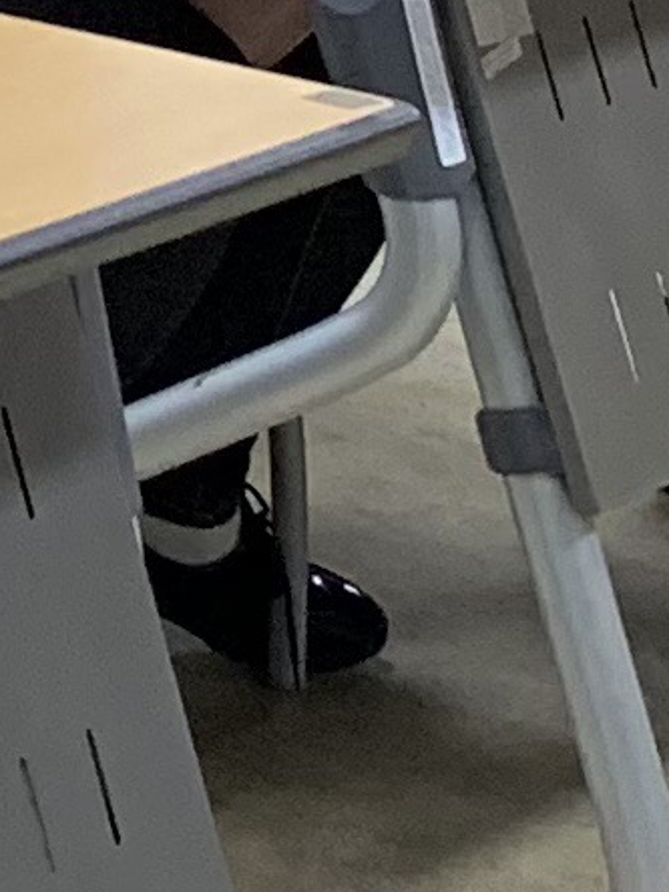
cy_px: -1424
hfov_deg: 5.1
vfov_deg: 7.7
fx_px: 6081
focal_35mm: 236
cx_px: -2557
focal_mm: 4.25
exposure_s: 1/60
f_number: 1.8
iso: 100
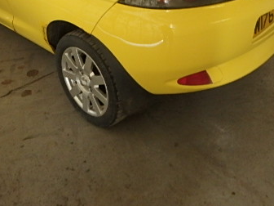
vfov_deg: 33.7
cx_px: 130
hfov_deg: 46.8
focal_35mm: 40
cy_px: 14
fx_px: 317
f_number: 3.5
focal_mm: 3.7
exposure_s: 1/30
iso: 500
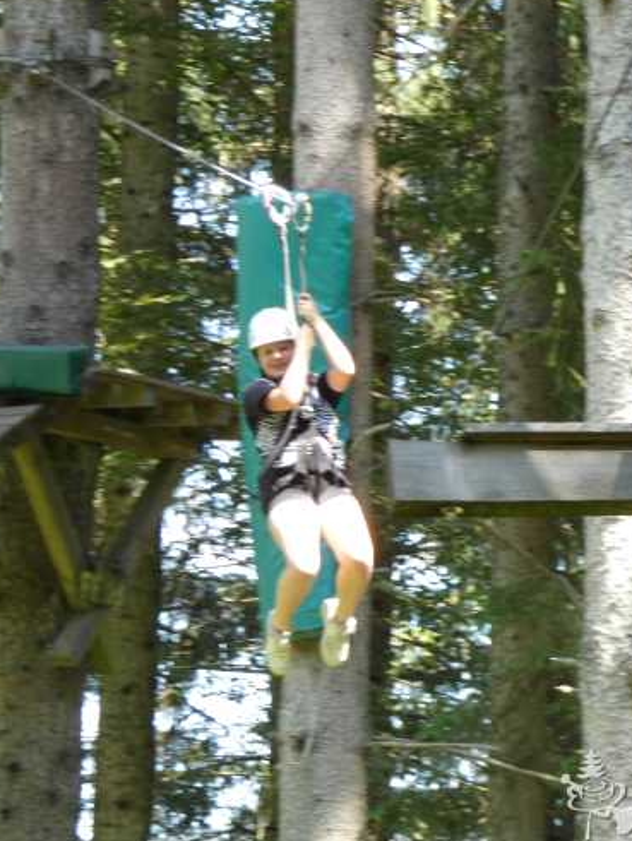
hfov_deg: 4.9
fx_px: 7439
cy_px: 405
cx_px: 313
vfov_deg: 6.5
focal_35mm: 306
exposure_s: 1/125
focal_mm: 50.6
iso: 500
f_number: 5.5
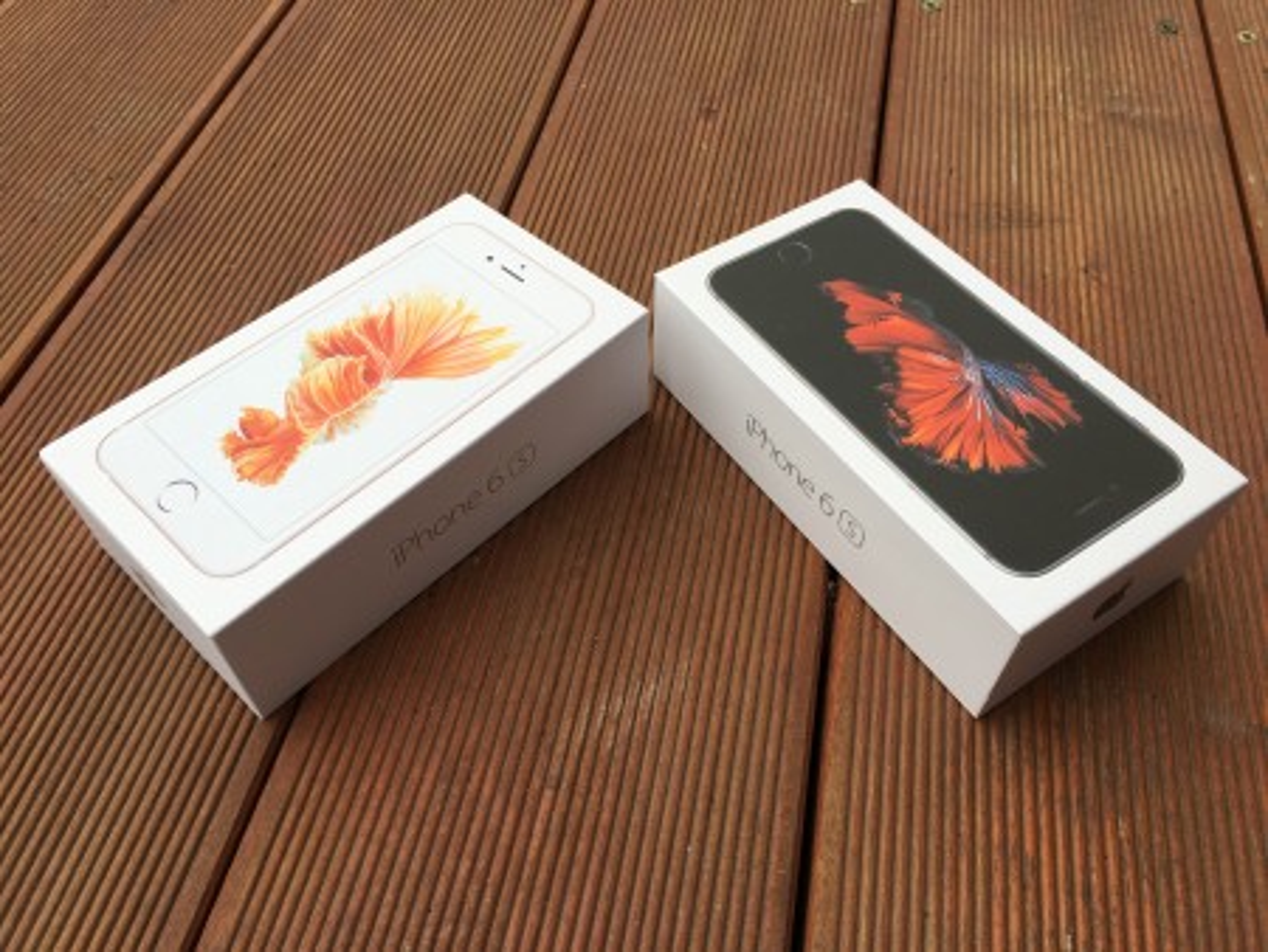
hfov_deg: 61.6
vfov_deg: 48.3
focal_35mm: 29
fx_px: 1063
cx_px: 634
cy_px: 476
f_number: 2.2
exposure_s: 1/232
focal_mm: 4.15
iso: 25
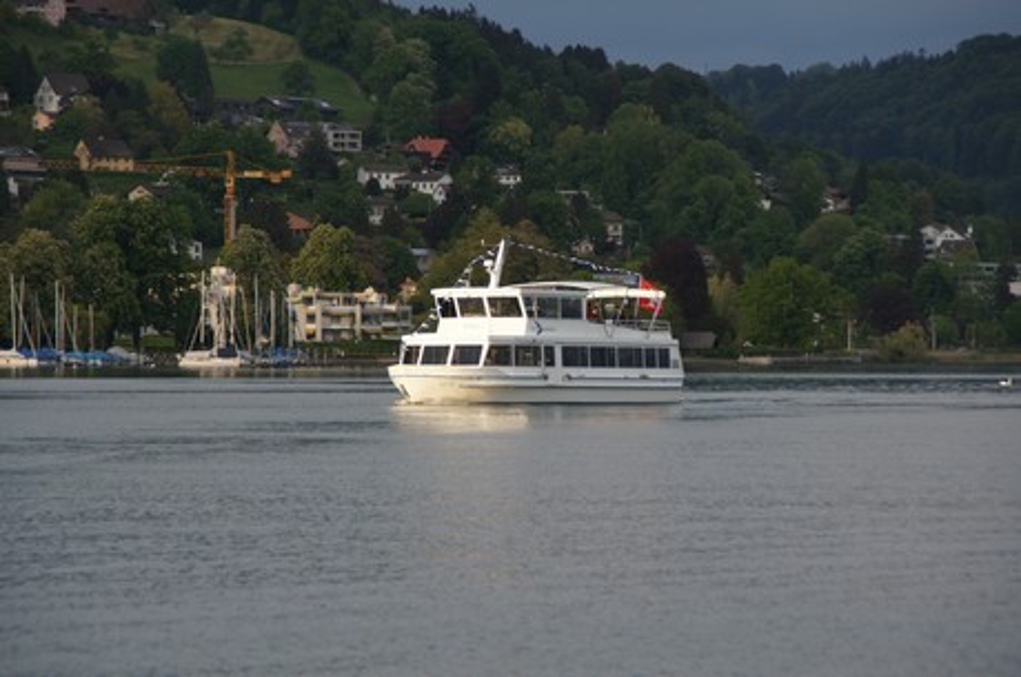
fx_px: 6370
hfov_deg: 9.2
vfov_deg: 6.1
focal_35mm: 225
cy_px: 338
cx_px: 510
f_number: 6.3
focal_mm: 150
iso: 160
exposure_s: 1/250
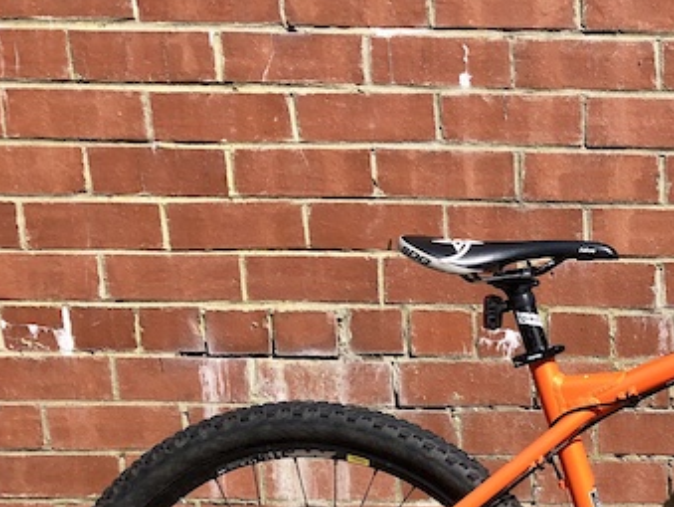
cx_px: 777
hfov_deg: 26.5
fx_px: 1286
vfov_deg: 21.8
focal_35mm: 66
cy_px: 459
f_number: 1.8
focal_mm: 3.99
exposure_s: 1/1517
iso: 20
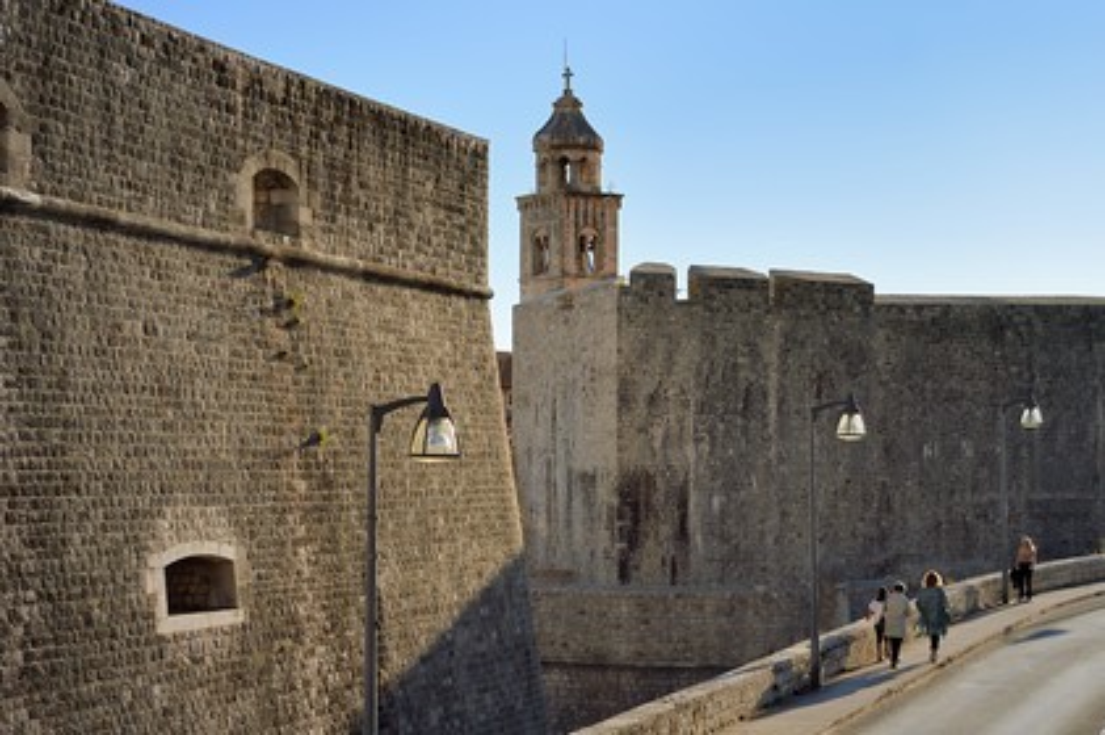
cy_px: 368
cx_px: 552
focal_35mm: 62
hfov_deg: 32.4
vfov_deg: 21.9
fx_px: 1902
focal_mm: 62
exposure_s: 1/640
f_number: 7.1
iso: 200
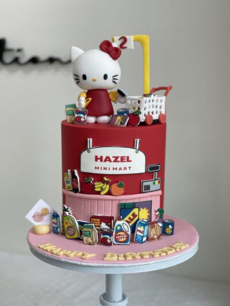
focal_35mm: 64
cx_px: 115
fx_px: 567
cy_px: 153
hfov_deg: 22.9
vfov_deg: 30.3
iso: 100
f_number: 2.2
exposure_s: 1/100
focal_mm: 7.5
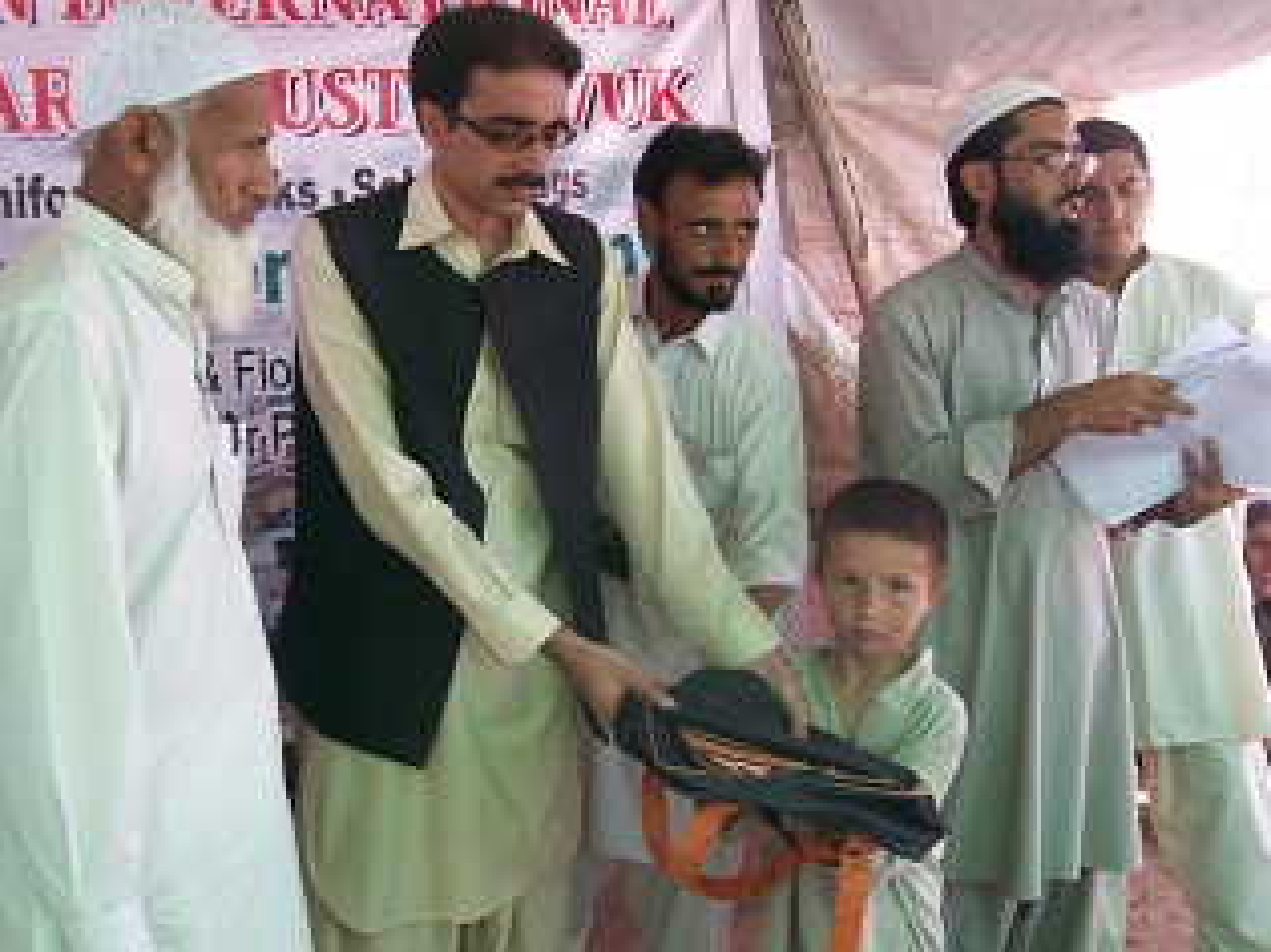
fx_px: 1468
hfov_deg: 46.7
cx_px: 573
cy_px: 520
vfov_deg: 35.9
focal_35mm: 40
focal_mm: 6
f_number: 2.7
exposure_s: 1/199
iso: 80
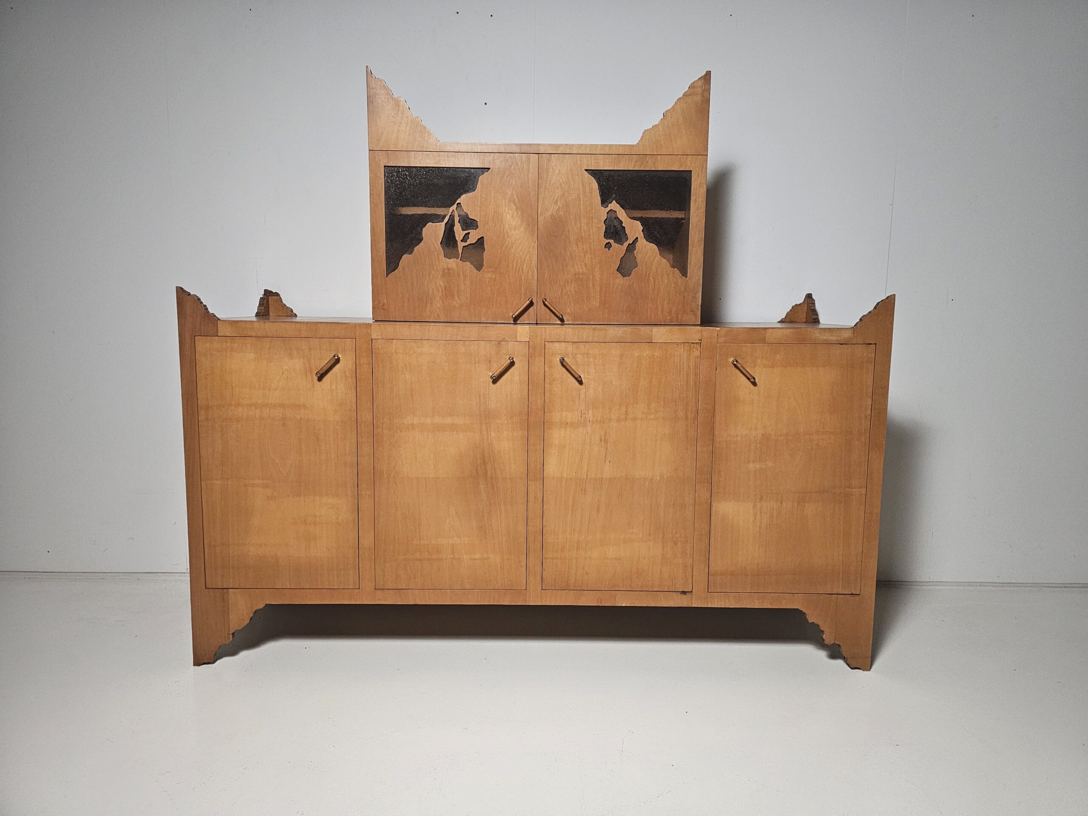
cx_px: 544
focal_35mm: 23
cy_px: 408
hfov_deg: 73.9
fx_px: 723
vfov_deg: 58.9
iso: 640
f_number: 1.7
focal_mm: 6.3
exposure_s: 1/143
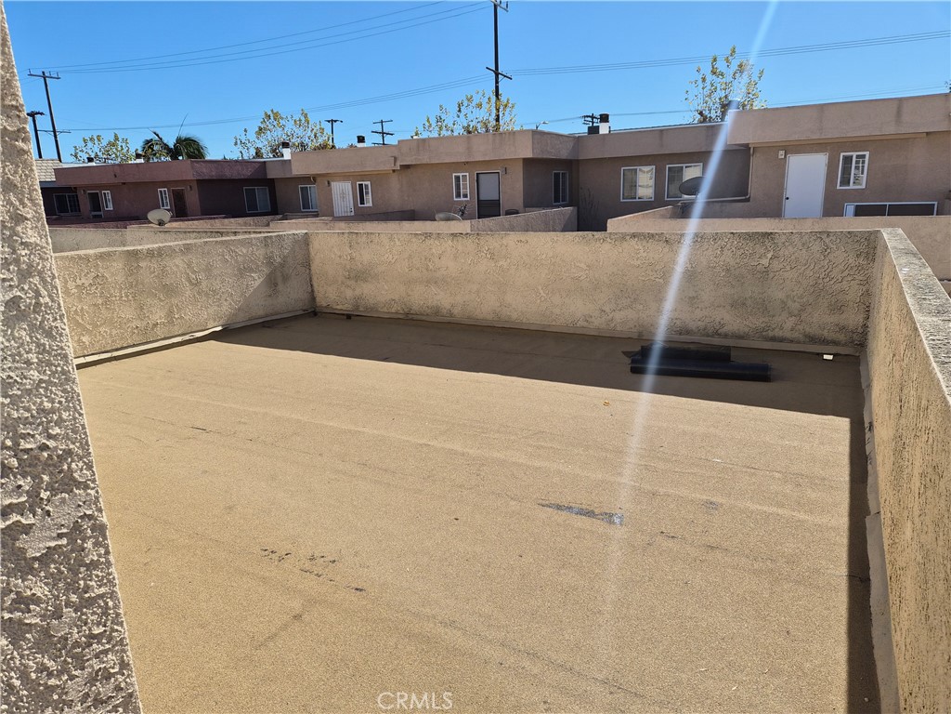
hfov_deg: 73.9
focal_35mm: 23
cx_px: 476
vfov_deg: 58.9
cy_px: 357
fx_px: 632
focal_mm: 5.4
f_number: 1.8
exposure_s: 1/7104
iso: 80
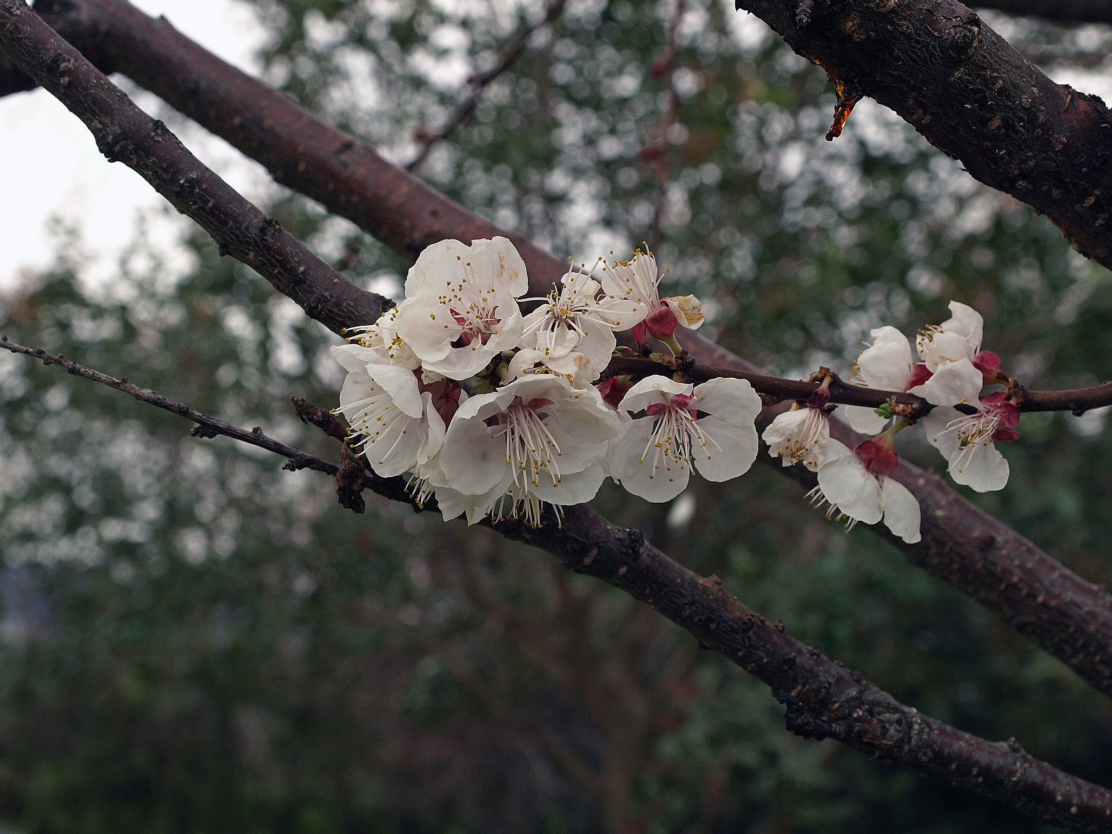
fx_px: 2120
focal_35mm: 66
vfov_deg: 22.3
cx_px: 556
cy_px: 417
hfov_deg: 29.4
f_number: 8
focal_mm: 33
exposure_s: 1/160
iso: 400
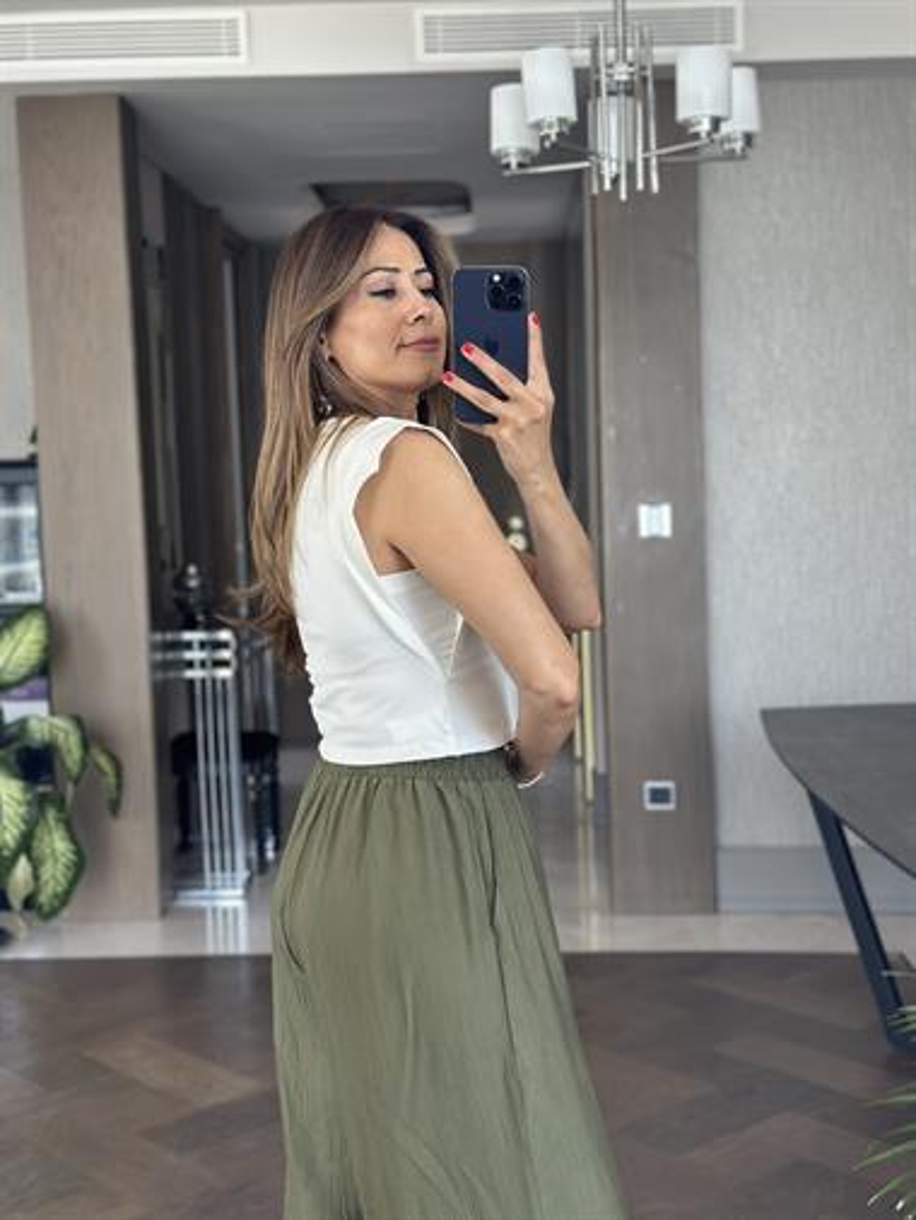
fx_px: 1692
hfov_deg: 30.3
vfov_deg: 39.6
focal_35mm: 48
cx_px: 458
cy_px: 610
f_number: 1.78
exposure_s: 1/122
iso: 125
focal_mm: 6.86
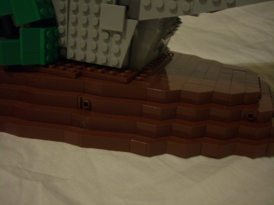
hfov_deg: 49.0
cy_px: 102
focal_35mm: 38
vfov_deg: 37.7
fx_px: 301
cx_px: 137
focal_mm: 6.2
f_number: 2.7
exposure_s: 1/8
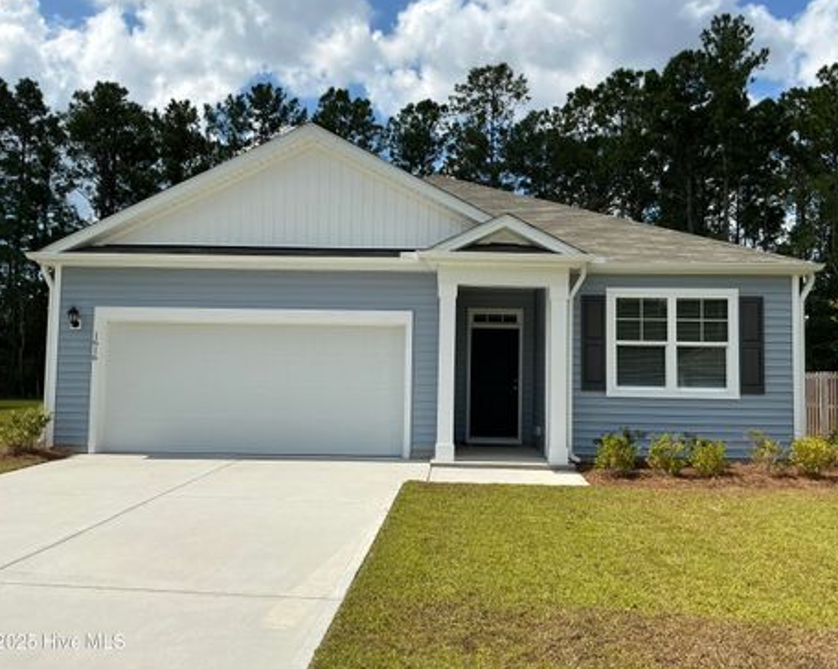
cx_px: 437
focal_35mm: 30
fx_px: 743
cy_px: 328
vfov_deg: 48.4
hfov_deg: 58.8
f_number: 1.8
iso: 25
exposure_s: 1/3125
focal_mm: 3
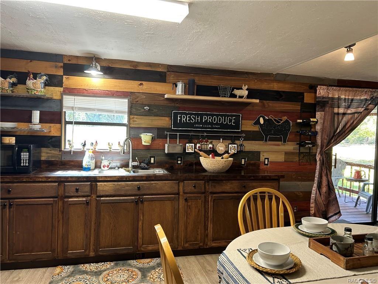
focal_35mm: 26
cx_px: 189
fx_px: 284
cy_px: 142
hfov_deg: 67.3
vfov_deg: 53.1
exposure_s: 1/60
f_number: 1.5
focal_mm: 5.7
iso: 125
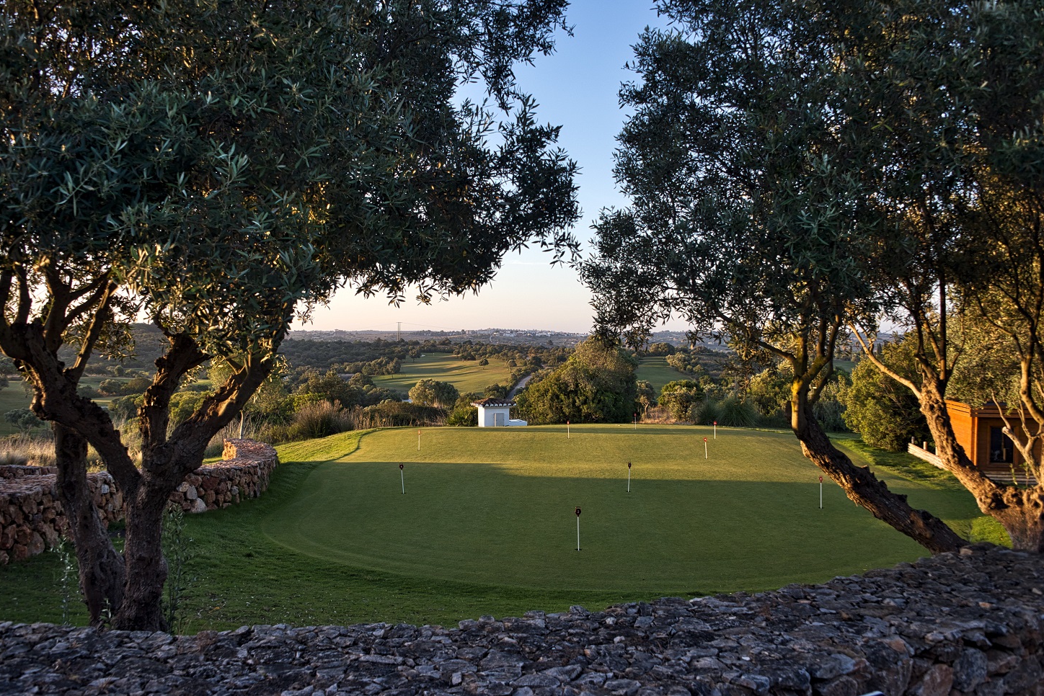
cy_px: 337
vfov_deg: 45.0
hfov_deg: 63.6
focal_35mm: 29
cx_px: 522
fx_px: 841
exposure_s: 1/200
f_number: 8
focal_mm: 28
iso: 250
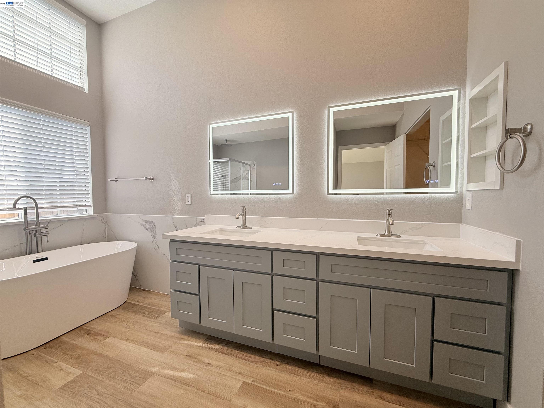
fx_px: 220
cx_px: 272
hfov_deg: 102.1
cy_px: 204
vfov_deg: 85.7
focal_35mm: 14
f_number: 2.2
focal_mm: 2.22
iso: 50
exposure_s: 1/129
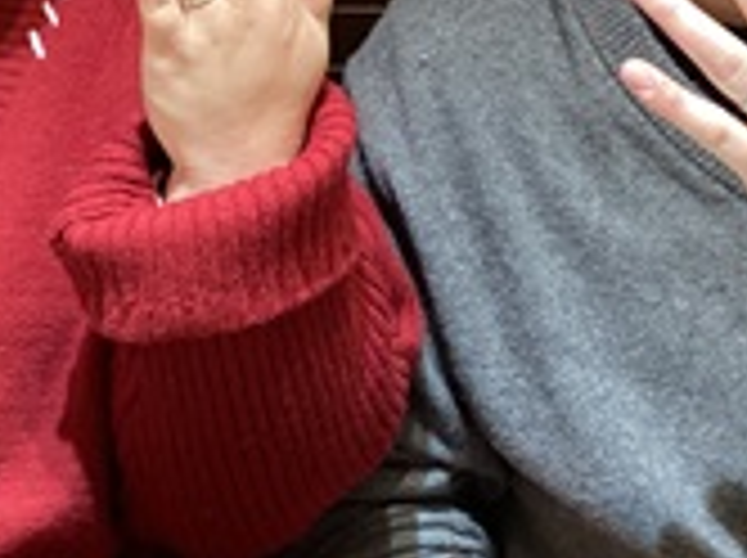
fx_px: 1810
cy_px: -191
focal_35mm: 84
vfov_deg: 16.5
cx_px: 288
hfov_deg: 23.3
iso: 200
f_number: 2.4
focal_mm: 3.3
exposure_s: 1/60
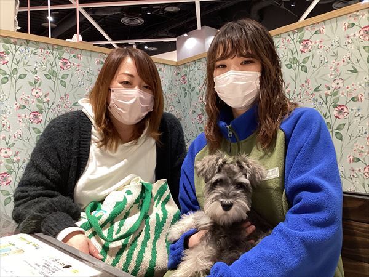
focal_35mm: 31
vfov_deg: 45.4
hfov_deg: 58.4
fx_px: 330
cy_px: 138
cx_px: 184
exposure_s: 1/60
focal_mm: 3.3
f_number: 2.4
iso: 160
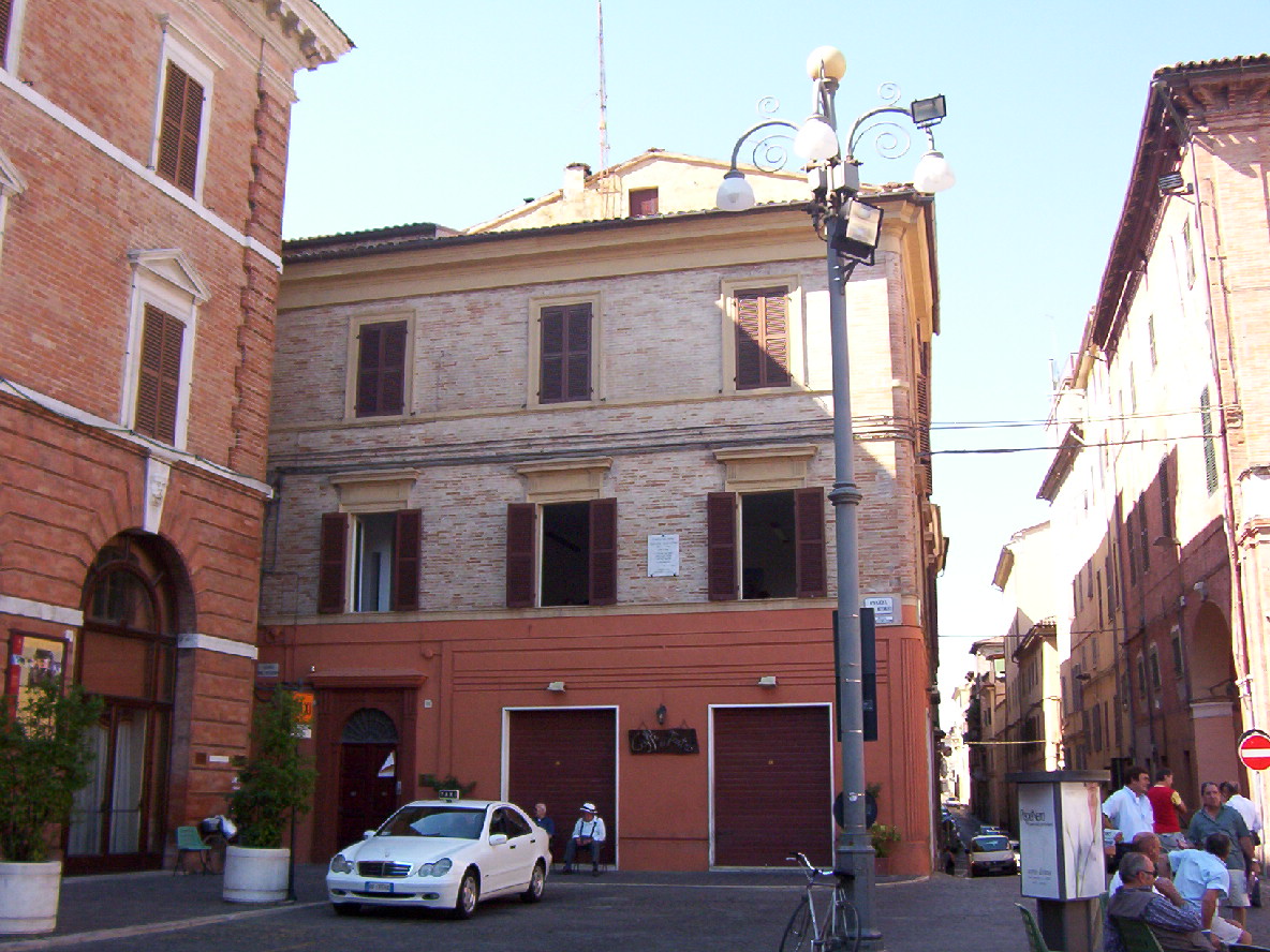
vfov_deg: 39.7
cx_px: 635
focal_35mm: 36
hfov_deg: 51.4
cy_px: 476
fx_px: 1321
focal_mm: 5.54
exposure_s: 1/648
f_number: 2.76
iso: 100
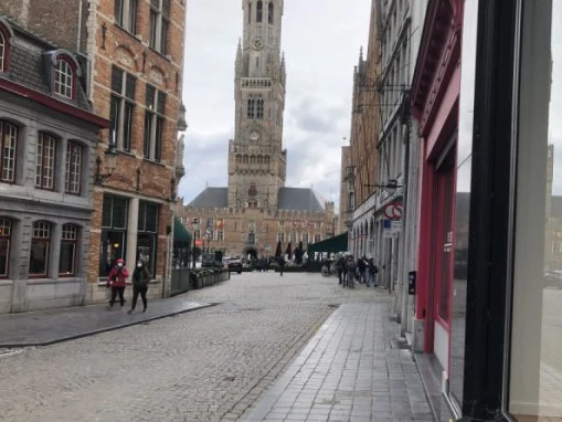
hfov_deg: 55.1
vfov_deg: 42.8
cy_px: 242
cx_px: 321
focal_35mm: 33
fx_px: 536
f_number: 1.8
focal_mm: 4
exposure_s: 1/1171
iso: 20
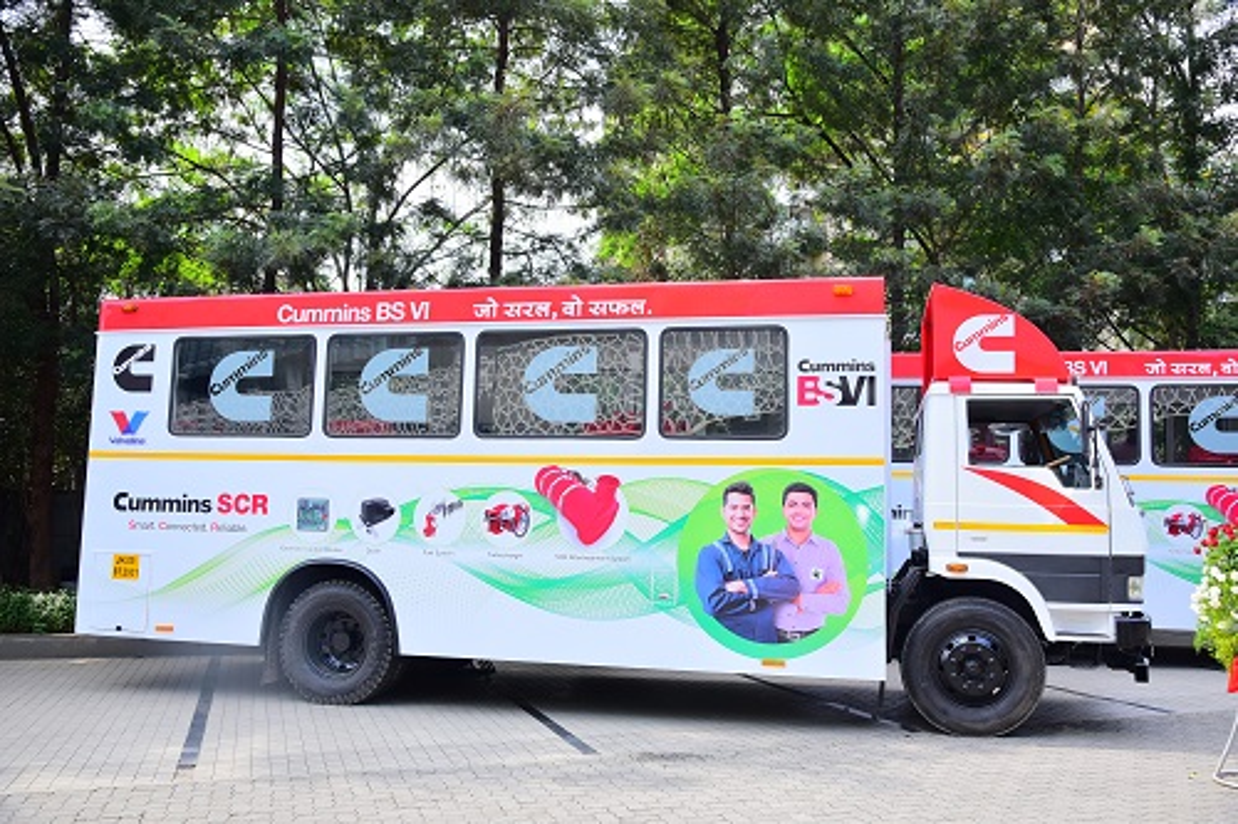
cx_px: 619
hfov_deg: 61.9
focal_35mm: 30
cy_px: 412
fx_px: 1031
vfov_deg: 43.6
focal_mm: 30
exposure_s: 1/200
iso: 320
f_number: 6.3
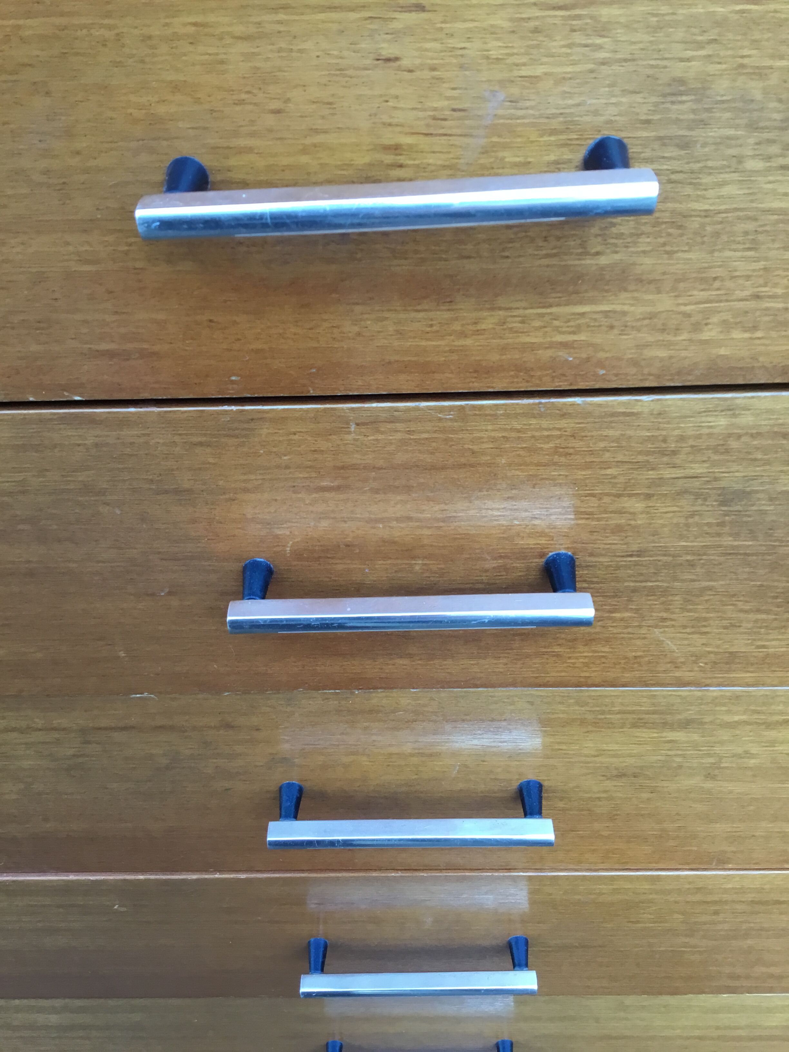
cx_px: 394
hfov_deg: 45.4
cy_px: 526
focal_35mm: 31
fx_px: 942
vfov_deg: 58.4
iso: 64
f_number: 2.4
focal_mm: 3.3
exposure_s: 1/33
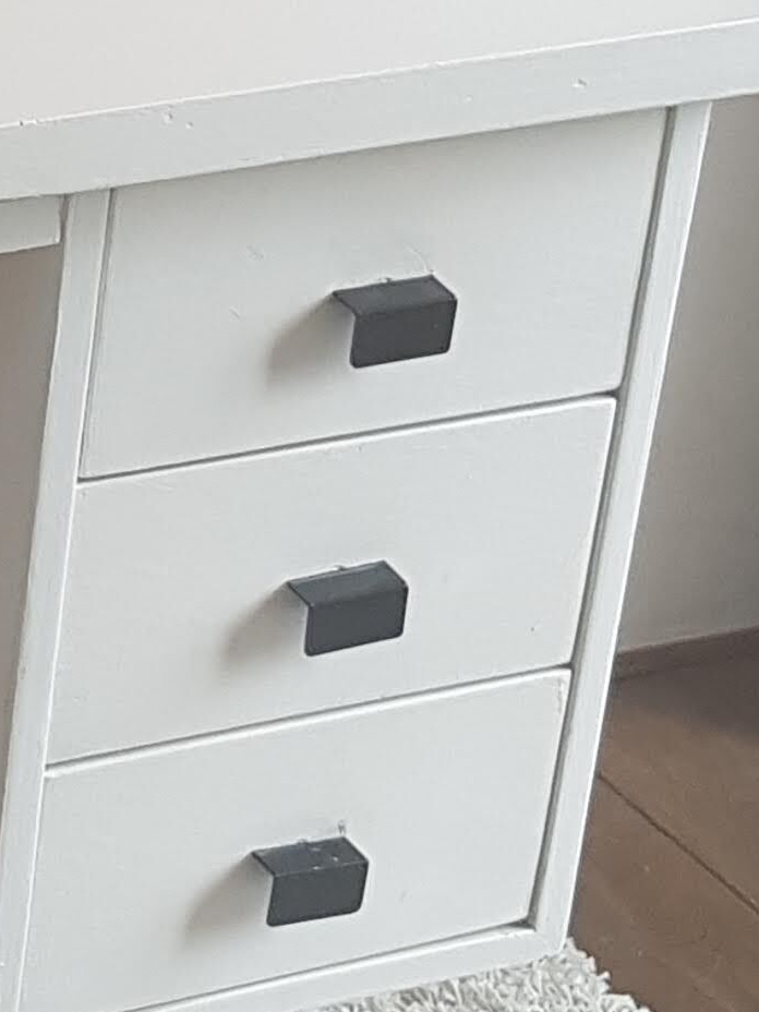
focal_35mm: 113
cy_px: 104
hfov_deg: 12.3
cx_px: -460
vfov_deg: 17.2
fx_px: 3304
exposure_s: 1/100
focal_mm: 4.2
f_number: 1.7
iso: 64
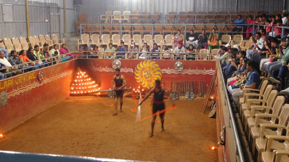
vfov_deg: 27.1
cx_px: 145
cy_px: 75
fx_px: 337
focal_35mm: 44
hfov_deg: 46.4
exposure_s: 1/8
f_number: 3.9
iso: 640
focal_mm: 7.1
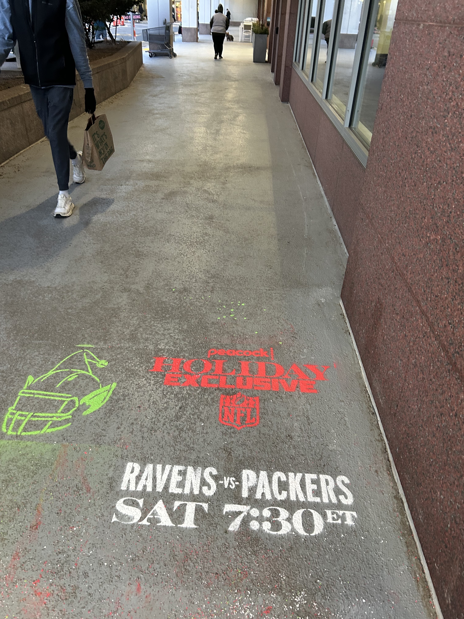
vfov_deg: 67.3
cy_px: 310
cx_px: 232
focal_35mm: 26
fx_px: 465
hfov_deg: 53.1
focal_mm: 5.7
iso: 200
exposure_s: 1/60
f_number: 1.5
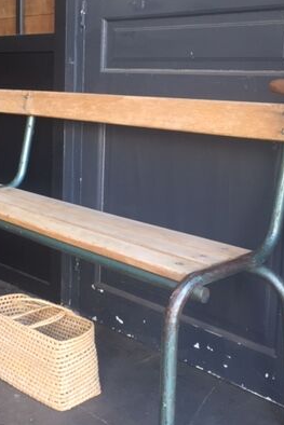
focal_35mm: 49
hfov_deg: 27.2
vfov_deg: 40.1
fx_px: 579
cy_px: 169
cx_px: 73
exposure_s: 1/33
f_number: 2.2
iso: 32
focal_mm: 4.15
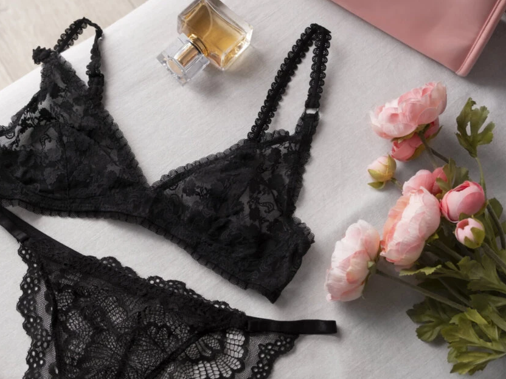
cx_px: 220
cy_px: 187
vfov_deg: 25.2
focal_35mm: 58
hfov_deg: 33.2
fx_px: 848
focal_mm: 32.5
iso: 160
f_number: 4
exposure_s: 1/100
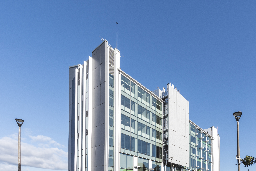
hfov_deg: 83.4
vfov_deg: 60.6
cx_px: 148
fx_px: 142
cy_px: 113
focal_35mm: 20
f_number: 13
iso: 100
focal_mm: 15
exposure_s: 1/160
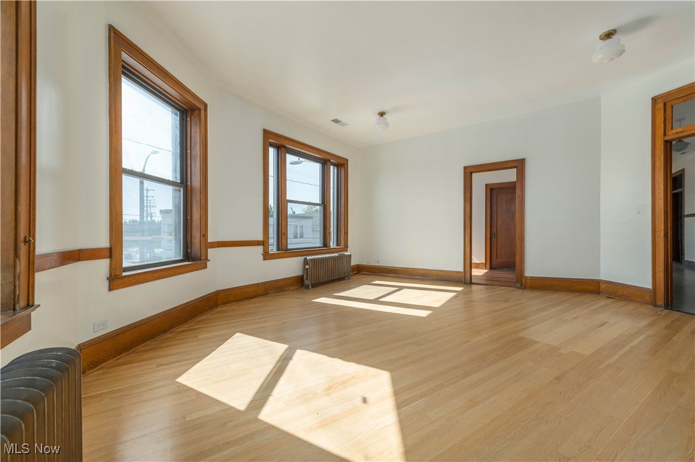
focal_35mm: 14
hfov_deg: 104.3
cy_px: 231
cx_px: 348
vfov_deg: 81.1
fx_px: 270
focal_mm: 14
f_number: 9
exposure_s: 1/160
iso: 200
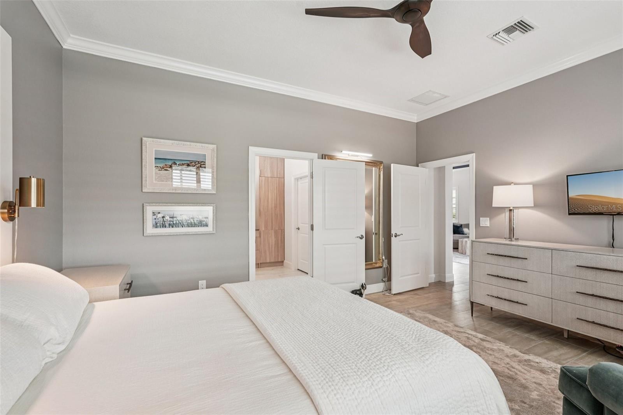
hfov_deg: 96.7
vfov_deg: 73.7
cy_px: 208
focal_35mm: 16
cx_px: 312
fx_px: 277
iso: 400
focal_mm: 16
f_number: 8
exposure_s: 1/15
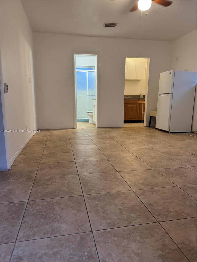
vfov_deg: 71.6
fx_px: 182
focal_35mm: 24
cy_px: 131
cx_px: 98
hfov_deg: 56.8
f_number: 1.78
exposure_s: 1/60
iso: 200
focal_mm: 6.76
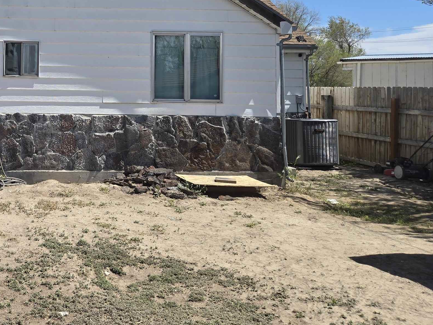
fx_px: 563
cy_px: 64
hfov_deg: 38.9
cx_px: 38
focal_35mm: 45
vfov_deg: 31.4
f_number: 1.8
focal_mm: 5.4
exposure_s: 1/2145
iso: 25
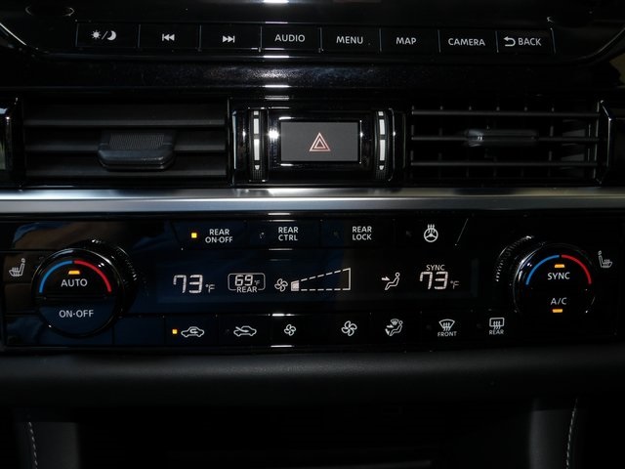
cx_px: 312
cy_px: 234
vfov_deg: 41.8
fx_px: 614
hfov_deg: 54.0
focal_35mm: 34
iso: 160
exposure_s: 1/30
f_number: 4.5
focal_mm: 6.2
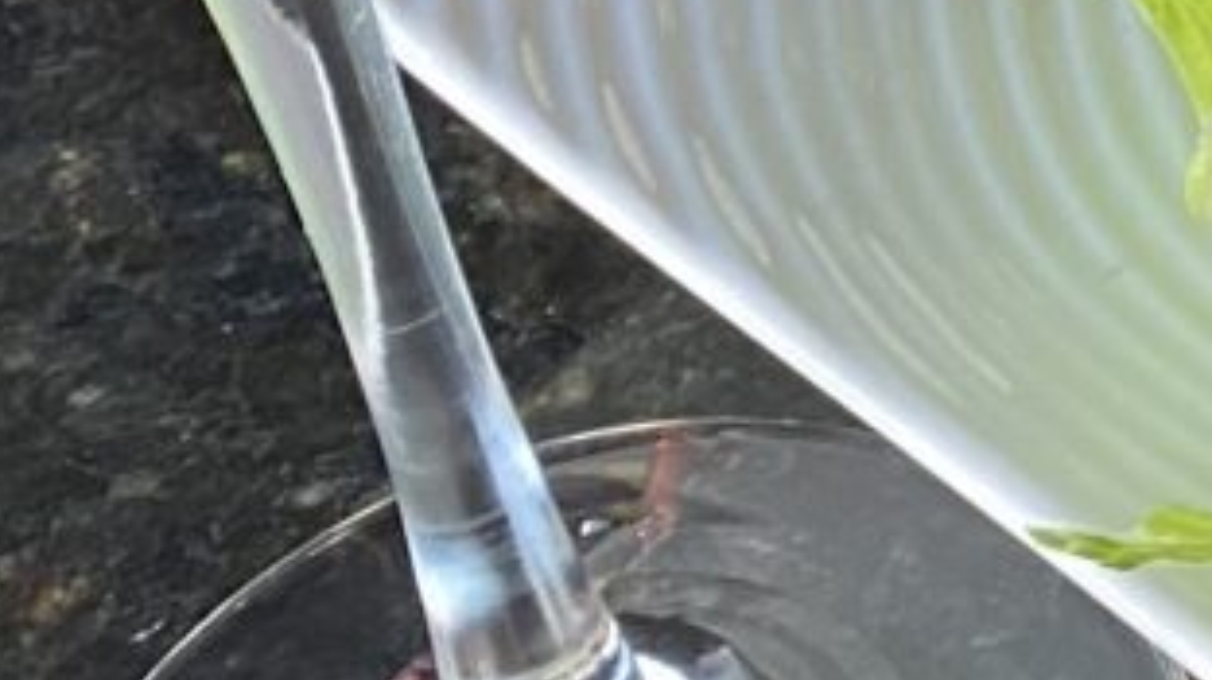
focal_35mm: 186
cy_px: -241
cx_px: 2335
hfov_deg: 10.7
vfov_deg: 6.5
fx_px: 5973
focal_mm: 4.25
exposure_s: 1/60
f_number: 1.8
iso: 125
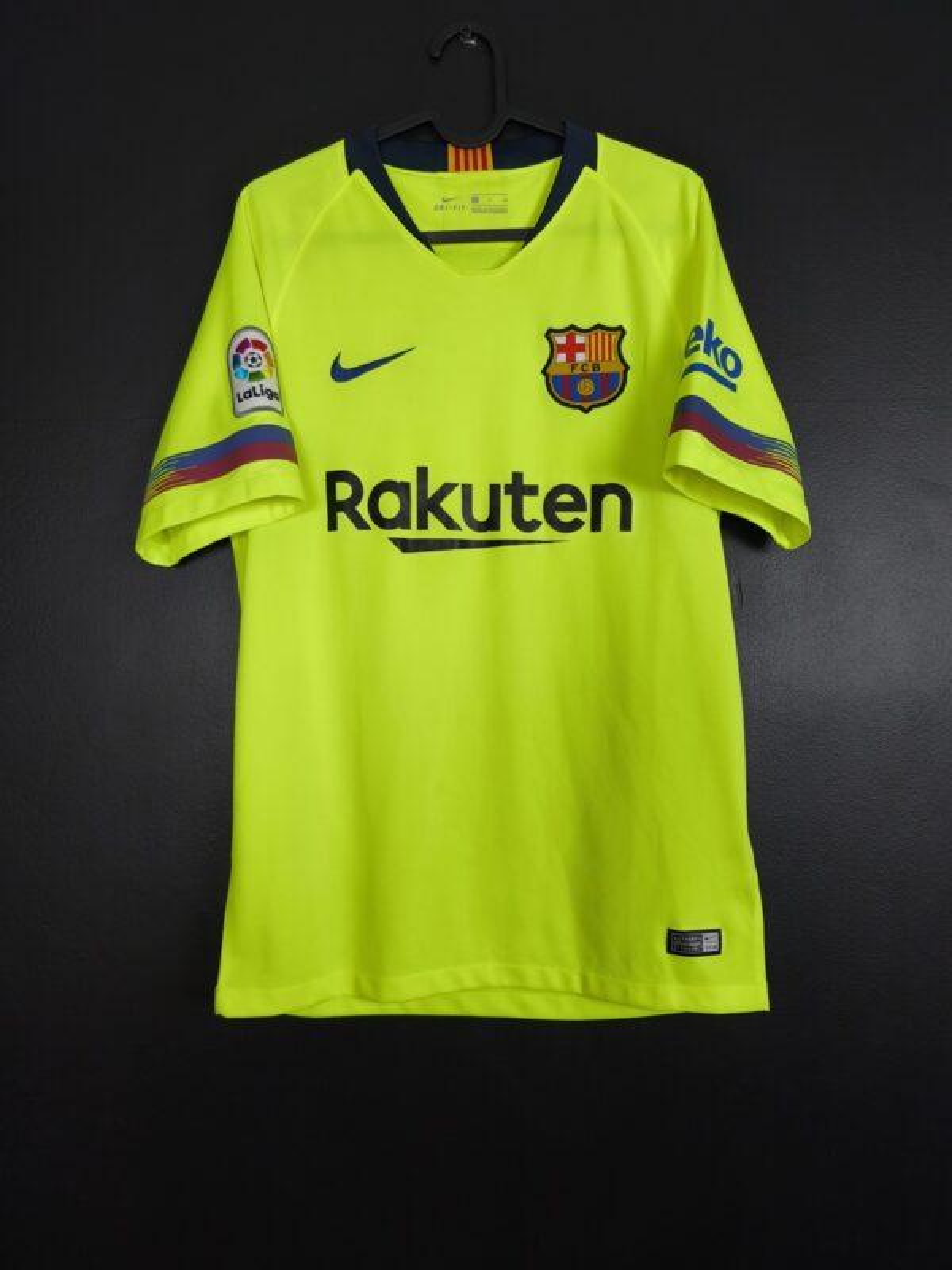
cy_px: 635
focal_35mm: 23
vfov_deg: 73.9
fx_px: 843
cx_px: 476
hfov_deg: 58.9
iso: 400
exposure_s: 1/125
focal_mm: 6.57
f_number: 1.6
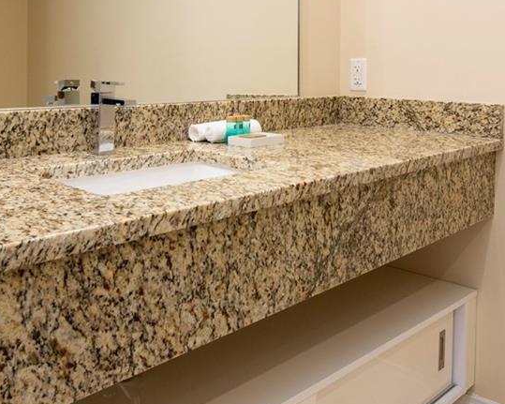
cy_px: 71
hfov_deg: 46.7
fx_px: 583
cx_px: 296
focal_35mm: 39
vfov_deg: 36.7
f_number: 10
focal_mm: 14
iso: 500
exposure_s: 1/10
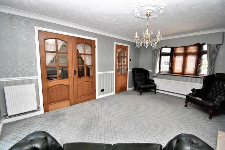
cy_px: 75
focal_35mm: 15
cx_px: 112
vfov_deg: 77.4
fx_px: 94
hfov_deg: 100.4
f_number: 5
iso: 800
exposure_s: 1/100
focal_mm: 10
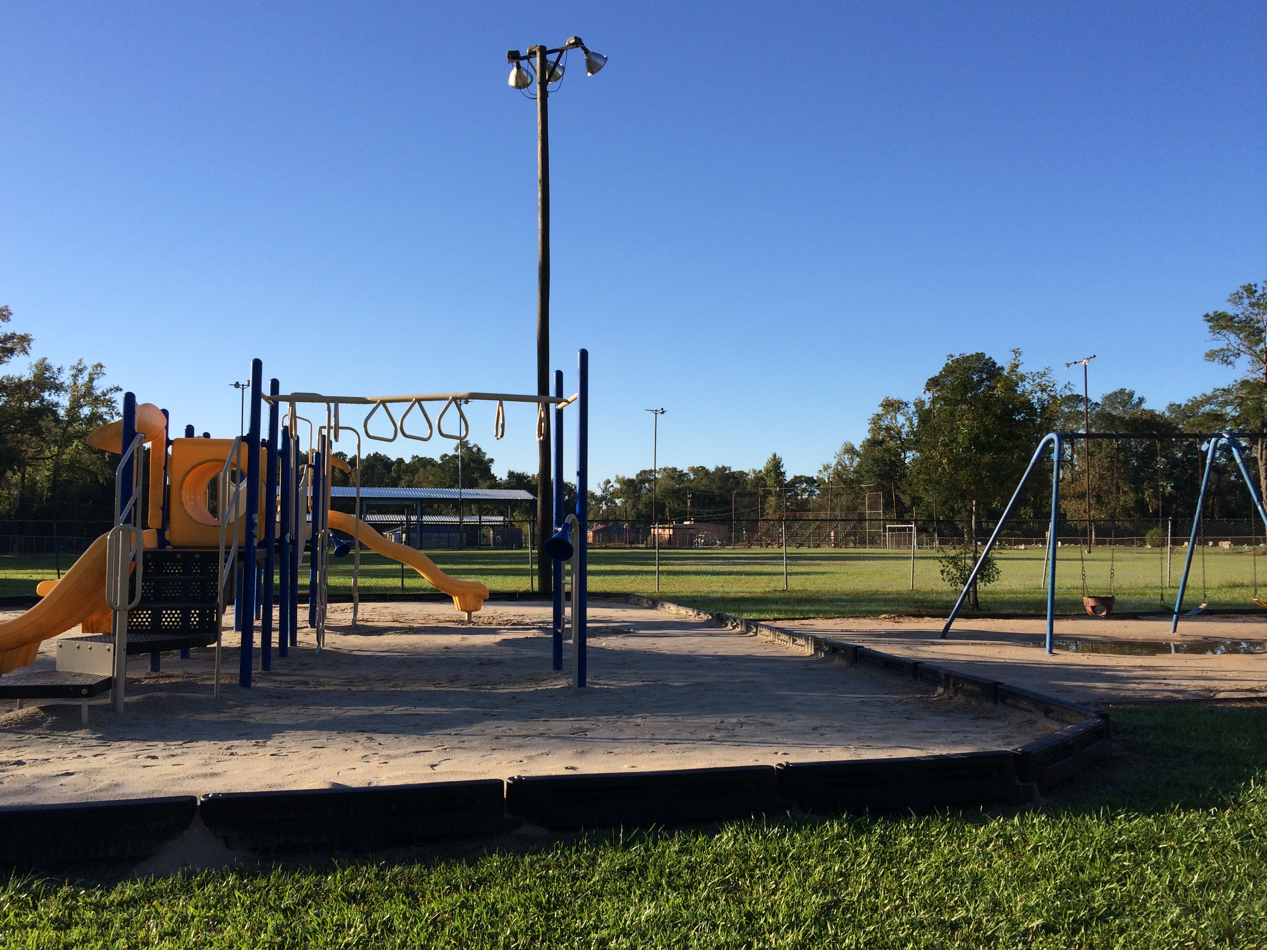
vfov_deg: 45.4
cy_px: 471
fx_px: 1135
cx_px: 626
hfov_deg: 58.4
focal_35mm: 31
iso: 32
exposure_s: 1/1368
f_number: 2.2
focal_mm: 4.12
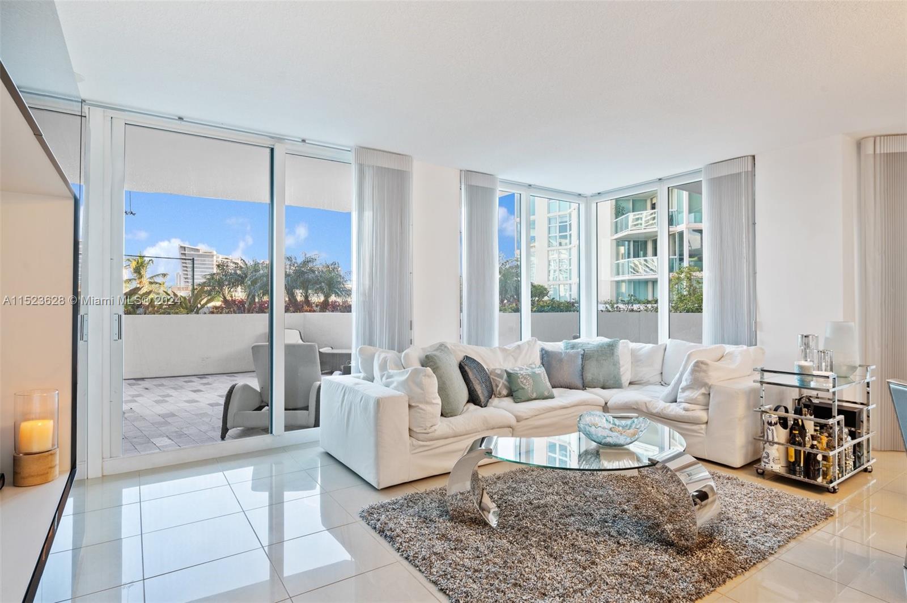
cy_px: 302
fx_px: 478
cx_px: 454
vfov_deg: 64.4
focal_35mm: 19
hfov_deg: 87.0
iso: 200
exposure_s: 1/6
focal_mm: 19
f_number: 8
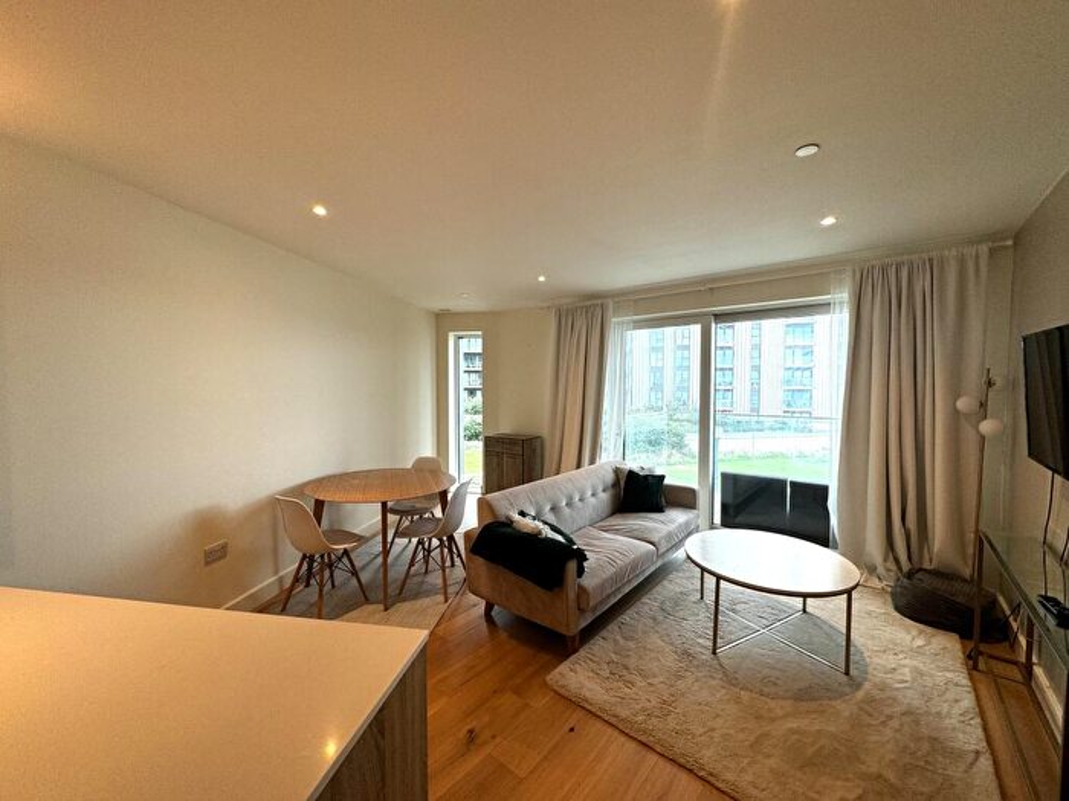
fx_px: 432
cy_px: 400
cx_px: 534
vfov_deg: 85.7
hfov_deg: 102.1
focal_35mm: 14
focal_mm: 2.22
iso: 80
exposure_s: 1/99
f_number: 2.2
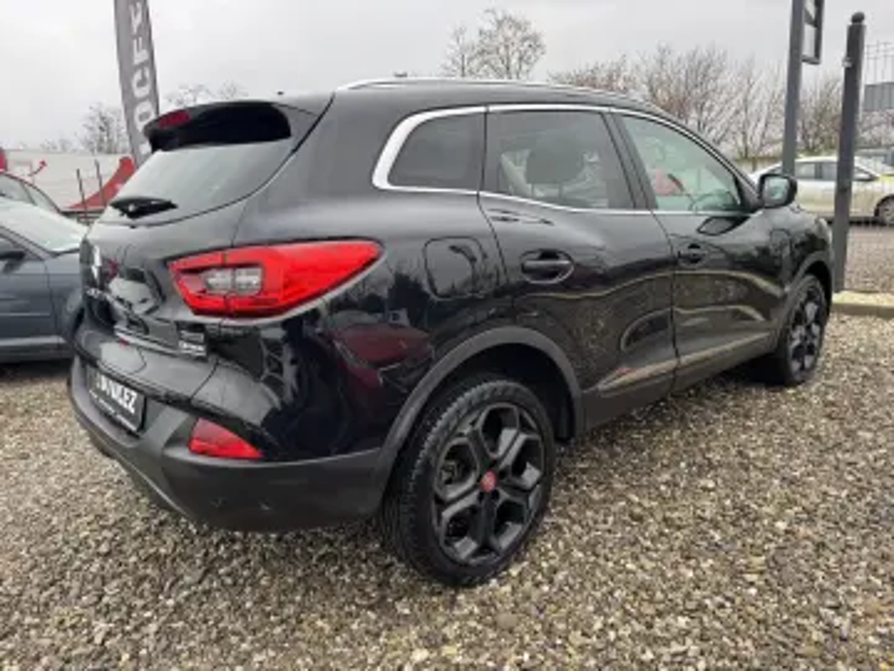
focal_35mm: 24
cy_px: 336
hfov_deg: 71.6
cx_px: 447
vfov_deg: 56.8
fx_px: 620
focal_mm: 6.76
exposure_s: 1/121
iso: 125
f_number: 1.78
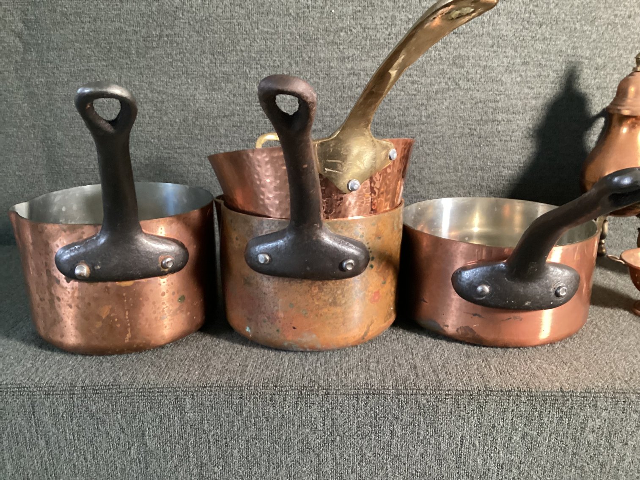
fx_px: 573
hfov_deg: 58.3
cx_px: 320
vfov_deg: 45.4
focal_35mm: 31
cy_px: 240
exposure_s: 1/25
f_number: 2.4
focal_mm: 3.3
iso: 400
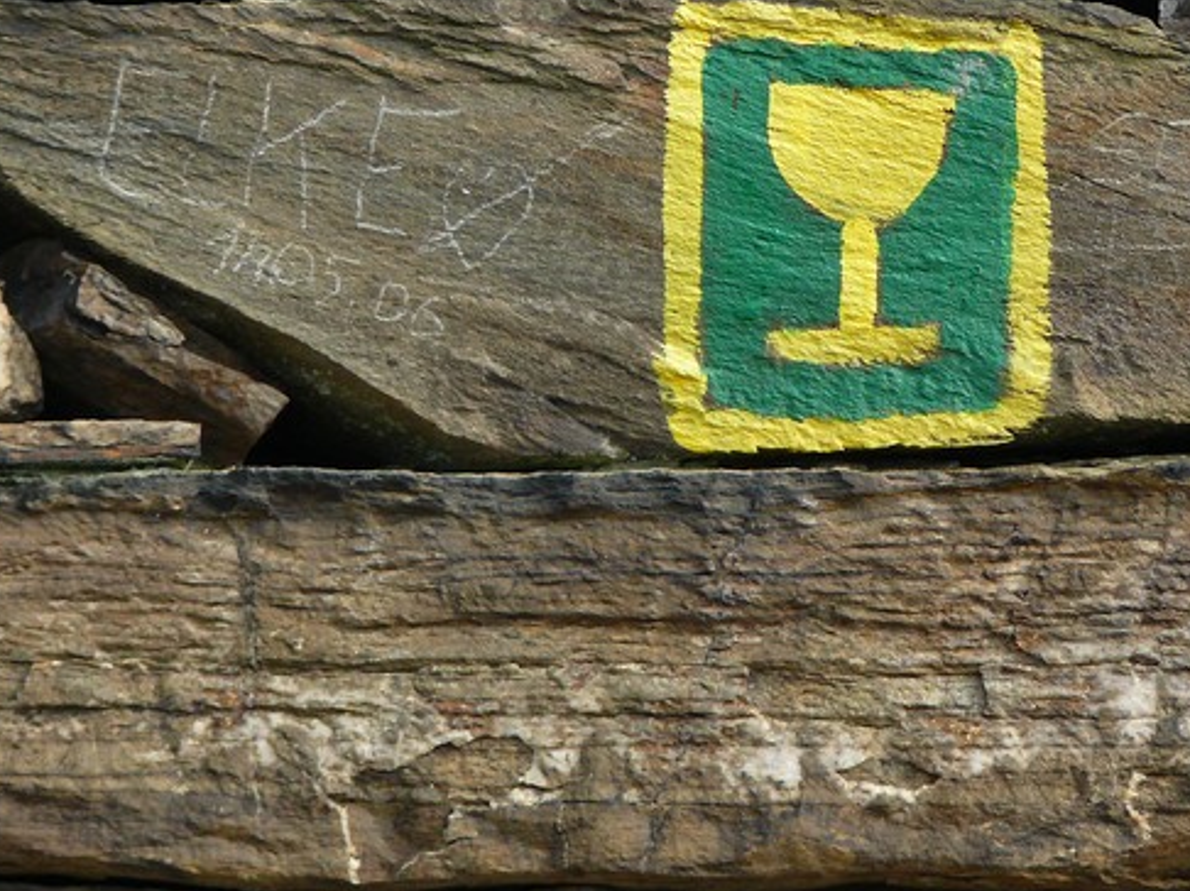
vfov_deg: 5.3
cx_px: 803
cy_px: 211
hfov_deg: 7.0
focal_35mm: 281
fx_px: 9655
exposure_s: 1/125
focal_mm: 38.4
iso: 160
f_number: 3.6
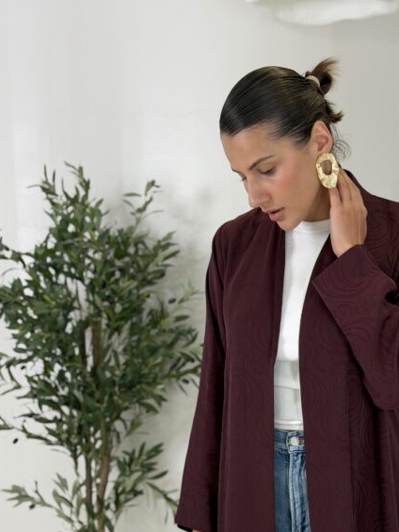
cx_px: 263
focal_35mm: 68
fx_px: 1045
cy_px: 376
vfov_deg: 28.3
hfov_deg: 21.5
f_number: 1.78
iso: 64
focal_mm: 6.76
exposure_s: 1/499
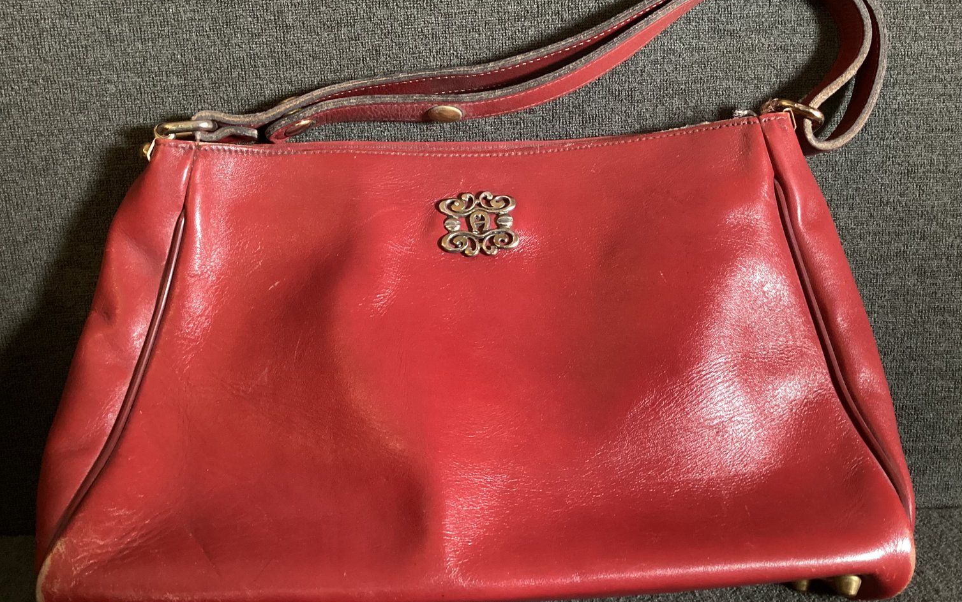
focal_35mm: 33
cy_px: 319
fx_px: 865
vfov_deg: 38.3
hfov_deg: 58.1
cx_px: 482
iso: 320
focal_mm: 3.3
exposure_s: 1/40
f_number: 2.4
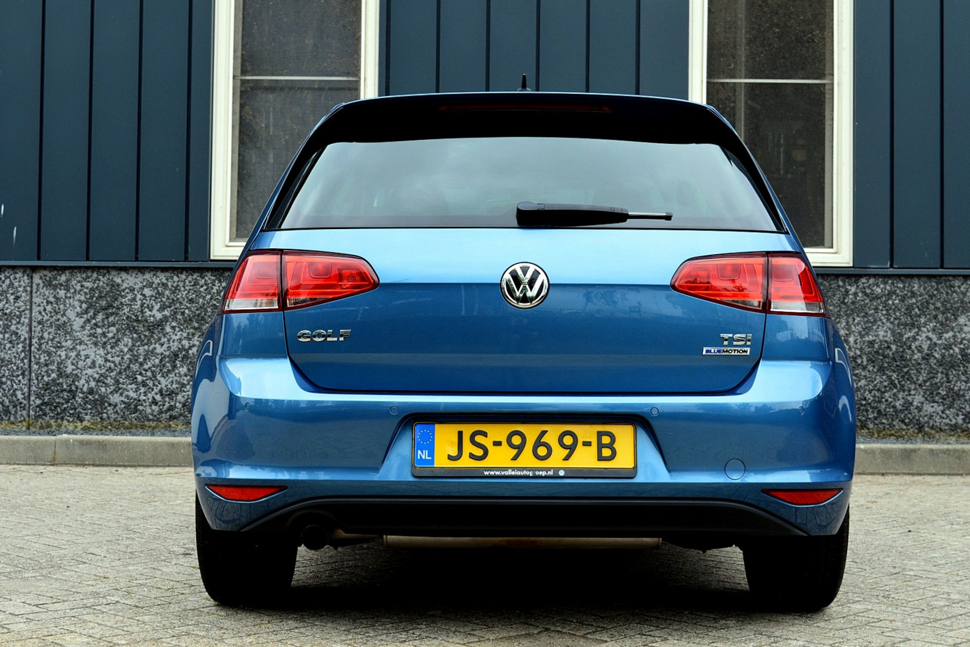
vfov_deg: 23.8
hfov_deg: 35.1
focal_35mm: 57
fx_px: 1536
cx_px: 485
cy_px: 324
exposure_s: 1/200
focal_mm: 38
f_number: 10
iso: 400
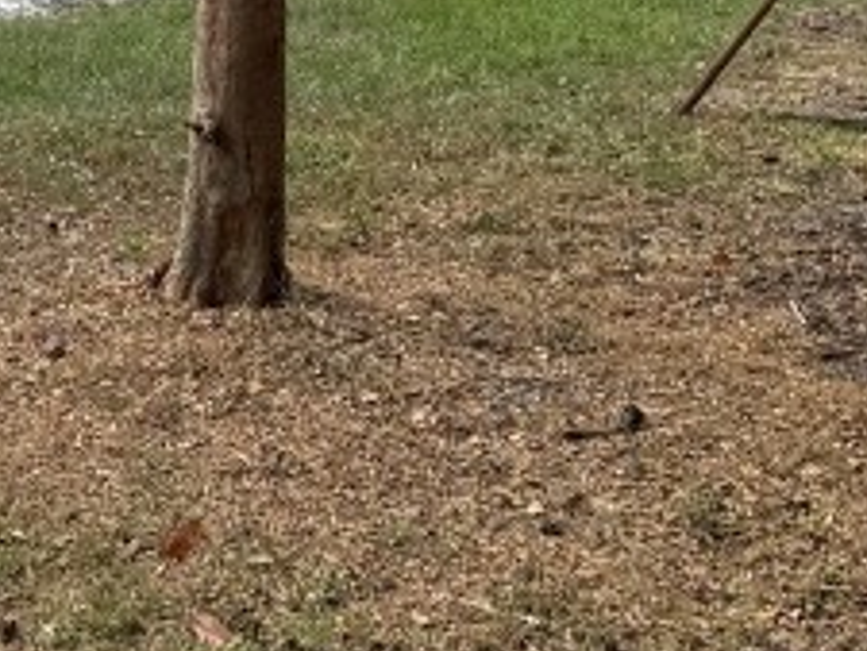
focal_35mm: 109
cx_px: -39
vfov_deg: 12.8
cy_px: -343
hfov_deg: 17.5
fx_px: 2731
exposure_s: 1/1855
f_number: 1.78
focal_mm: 6.76
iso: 80
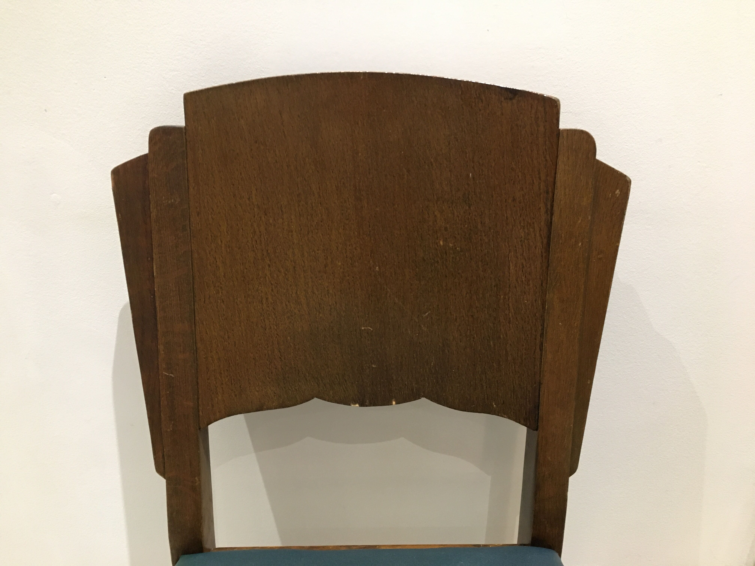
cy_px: 283
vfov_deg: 48.2
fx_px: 633
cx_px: 378
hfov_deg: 61.7
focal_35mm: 29
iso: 200
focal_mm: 4.15
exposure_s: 1/15
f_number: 2.2
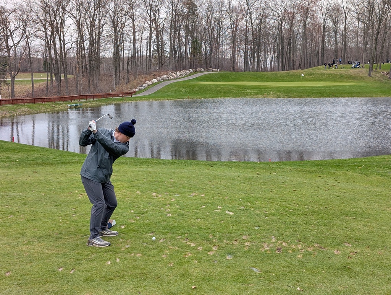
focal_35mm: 49
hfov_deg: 38.9
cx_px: 196
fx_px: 554
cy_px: 148
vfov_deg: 29.7
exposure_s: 1/394
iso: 19
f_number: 1.68
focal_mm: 6.9
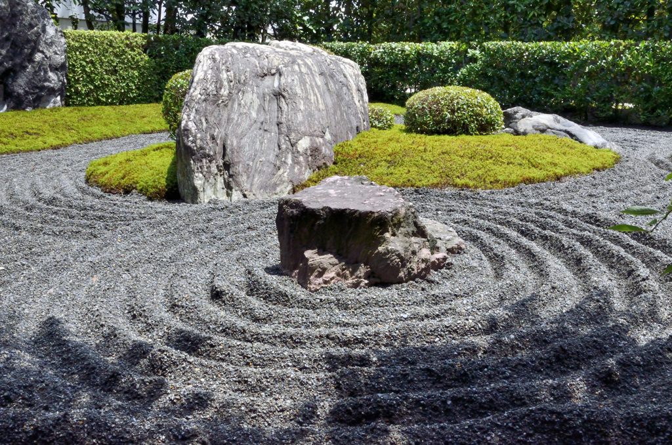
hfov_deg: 57.3
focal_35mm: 33
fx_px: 615
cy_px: 222
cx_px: 336
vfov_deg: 39.8
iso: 720
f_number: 22
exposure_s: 1/50
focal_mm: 22
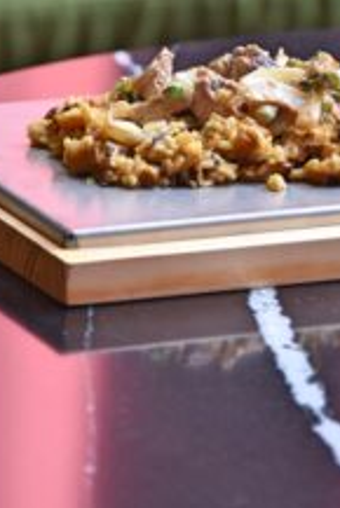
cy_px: 166
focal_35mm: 554
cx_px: 278
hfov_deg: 2.5
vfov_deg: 3.7
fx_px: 7835
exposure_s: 1/25
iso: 800
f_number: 5.6
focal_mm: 300
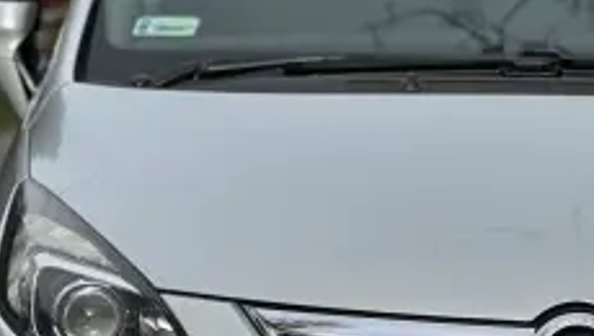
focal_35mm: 233
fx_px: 3674
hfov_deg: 9.2
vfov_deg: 5.2
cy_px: 287
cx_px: 576
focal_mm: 9
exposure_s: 1/927
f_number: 2.8
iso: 32
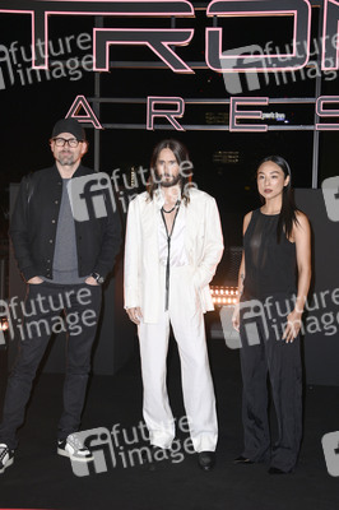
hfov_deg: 23.3
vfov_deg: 34.5
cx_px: 170
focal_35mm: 58
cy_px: 255
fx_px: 821
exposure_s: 1/125
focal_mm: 58
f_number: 5.6
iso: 640
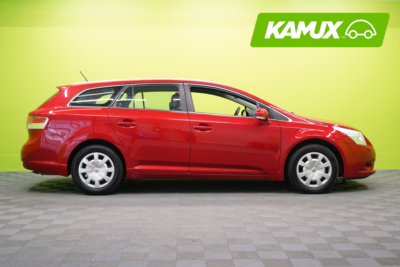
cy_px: 134
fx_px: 489
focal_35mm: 44
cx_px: 200
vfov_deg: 30.5
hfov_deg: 44.5
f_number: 4.5
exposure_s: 1/25
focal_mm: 44
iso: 400
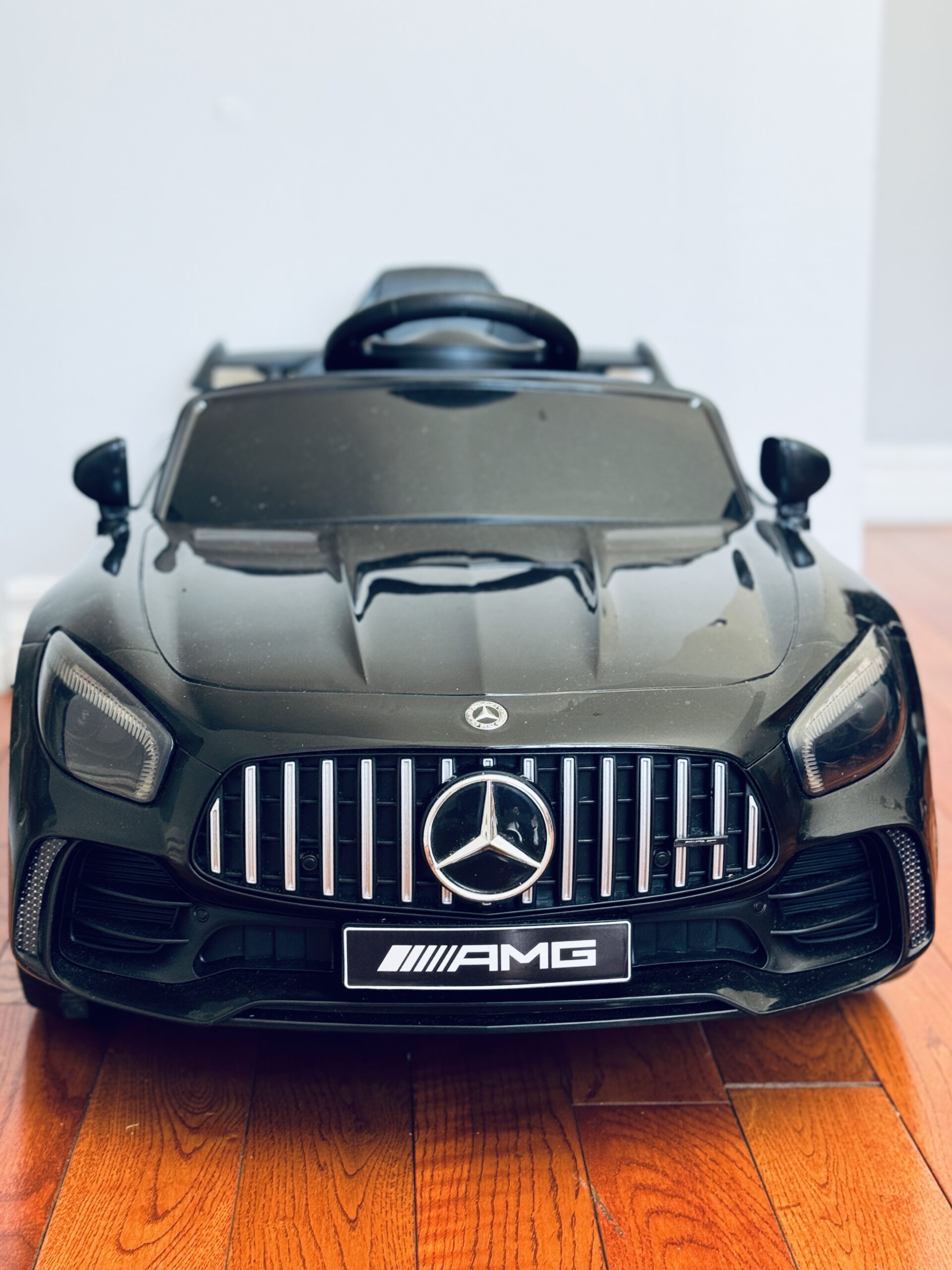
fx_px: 1760
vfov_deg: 39.7
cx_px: 476
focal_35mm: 48
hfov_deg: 30.3
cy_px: 635
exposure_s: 1/74
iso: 100
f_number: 1.78
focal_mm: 6.76
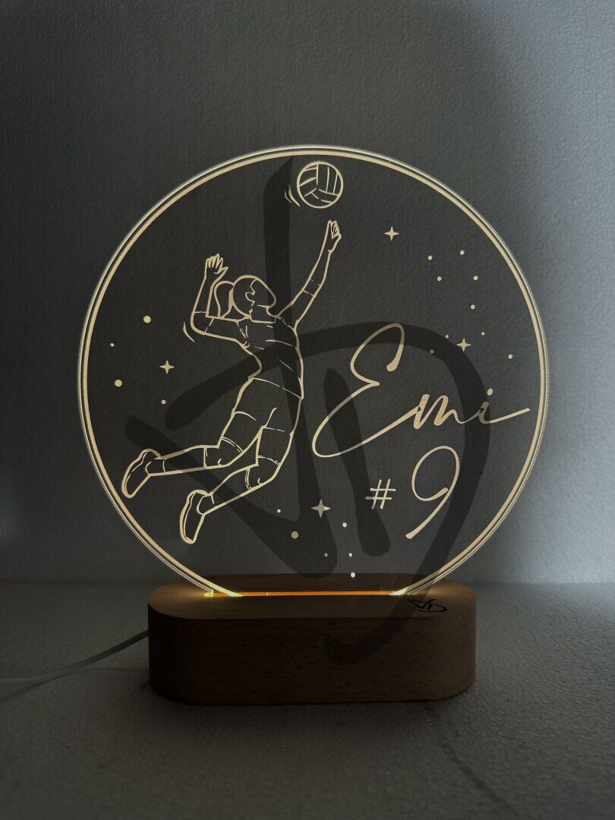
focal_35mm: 24
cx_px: 308
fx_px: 569
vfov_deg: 71.6
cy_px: 410
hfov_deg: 56.8
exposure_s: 1/162
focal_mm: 6.86
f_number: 1.78
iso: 64
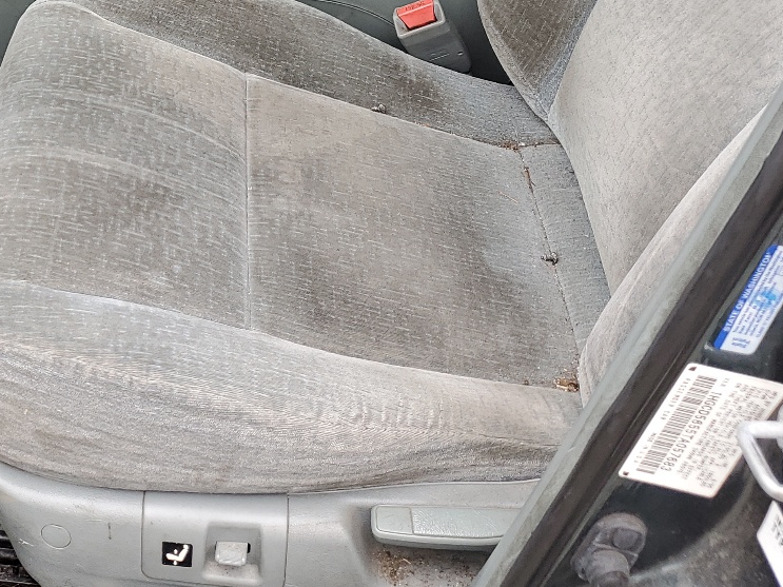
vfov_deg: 24.9
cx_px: 143
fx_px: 1266
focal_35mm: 56
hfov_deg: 33.3
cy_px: 4
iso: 50
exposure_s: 1/125
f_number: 1.5
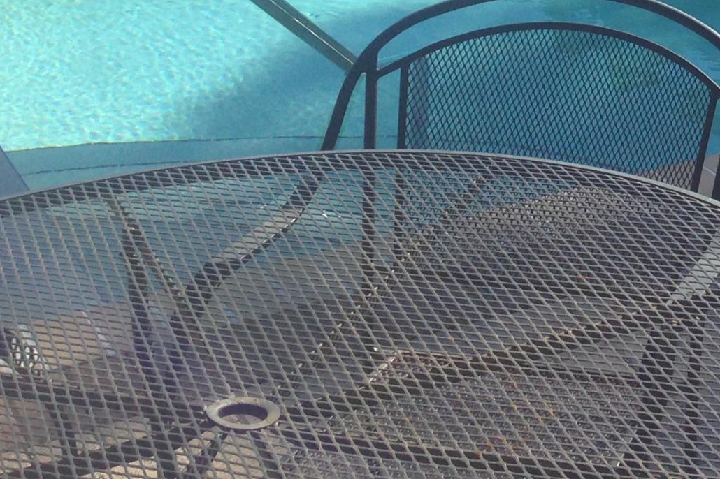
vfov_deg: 12.7
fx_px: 1999
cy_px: -306
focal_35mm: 100
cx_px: 870
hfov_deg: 19.2
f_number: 2.4
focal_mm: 4.12
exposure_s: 1/1323
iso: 50
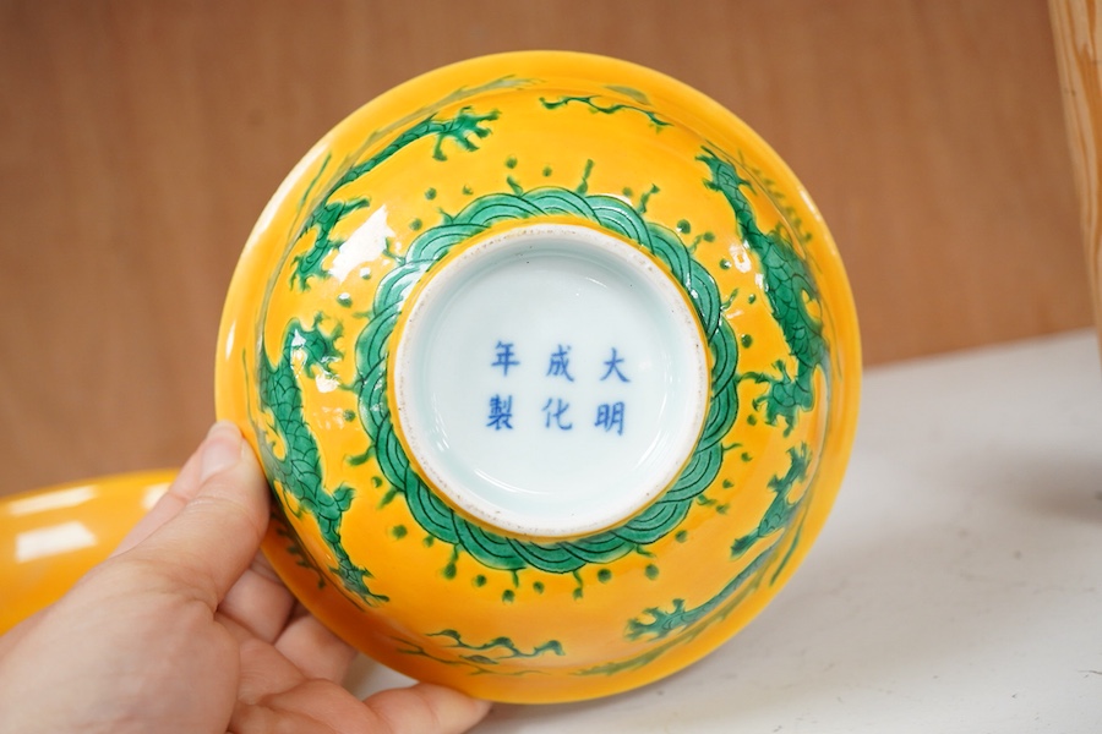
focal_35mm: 45
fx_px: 1377
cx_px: 551
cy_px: 367
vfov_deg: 29.9
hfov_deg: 43.6
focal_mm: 30
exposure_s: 1/125
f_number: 7.1
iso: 1250
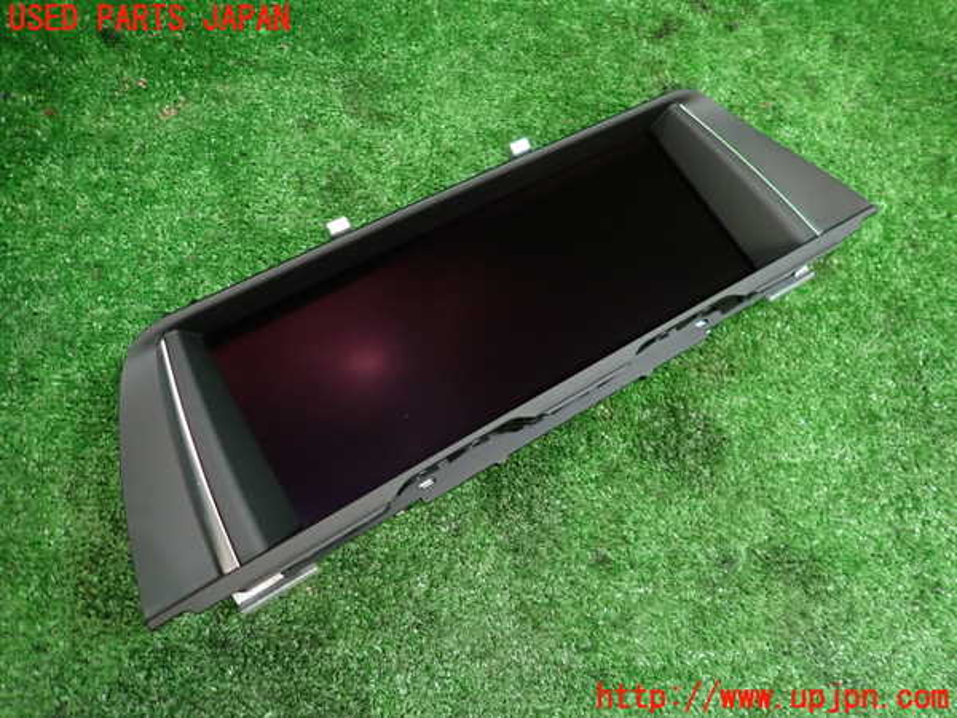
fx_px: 691
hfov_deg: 69.4
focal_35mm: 25
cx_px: 478
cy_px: 359
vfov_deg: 54.9
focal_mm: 4.5
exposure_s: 1/30
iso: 250
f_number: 2
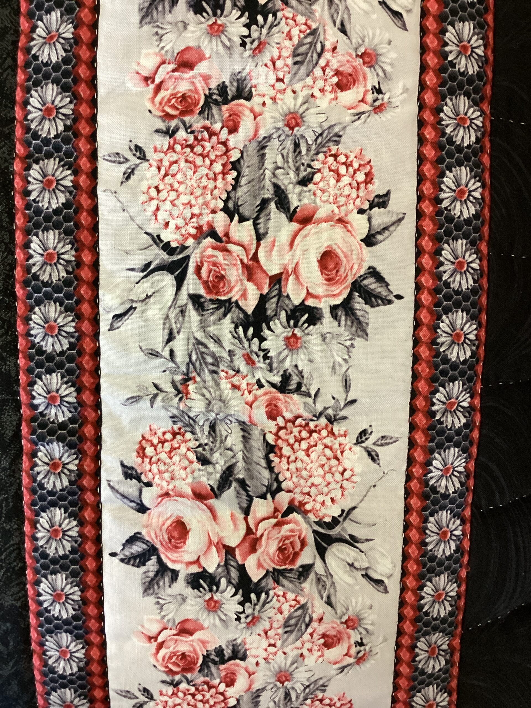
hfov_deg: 45.4
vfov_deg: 58.4
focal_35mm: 31
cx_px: 266
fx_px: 634
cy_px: 354
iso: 200
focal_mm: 3.3
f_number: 2.4
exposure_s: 1/50
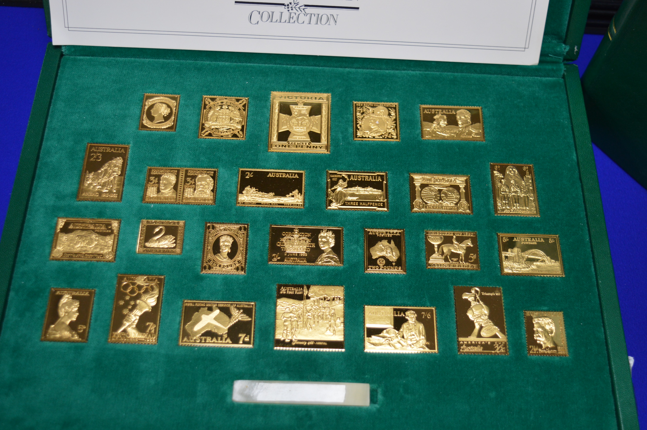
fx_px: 781
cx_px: 324
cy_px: 215
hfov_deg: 45.0
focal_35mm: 44
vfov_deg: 30.8
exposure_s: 1/60
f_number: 4.2
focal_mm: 29
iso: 500
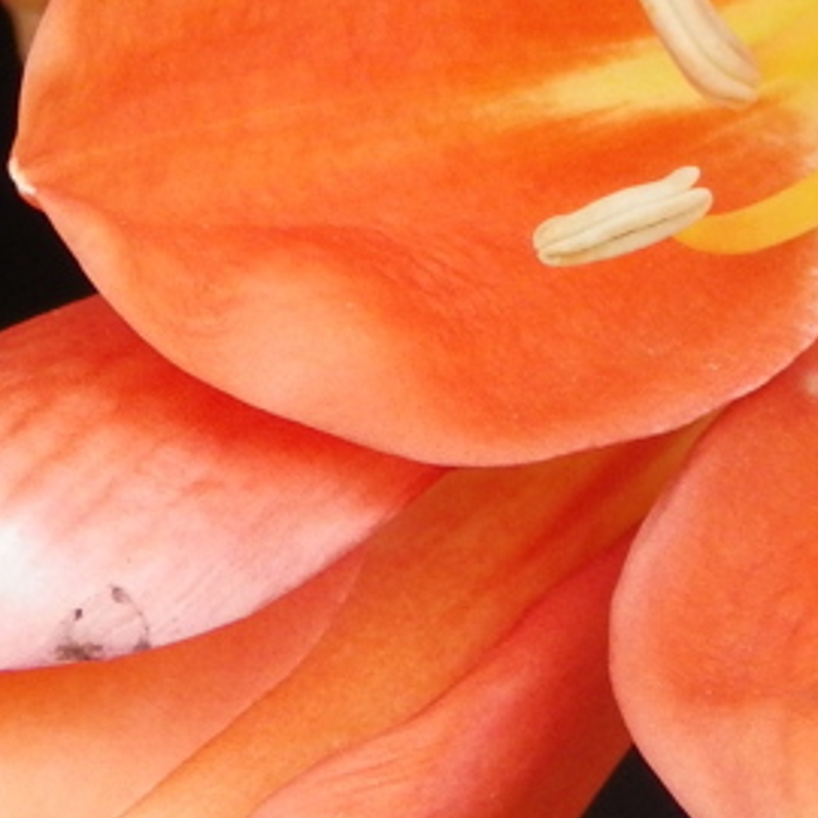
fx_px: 25104
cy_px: 109
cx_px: 903
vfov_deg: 1.9
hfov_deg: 1.9
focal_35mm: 939
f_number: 5.8
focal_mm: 50.1
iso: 250
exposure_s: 1/100
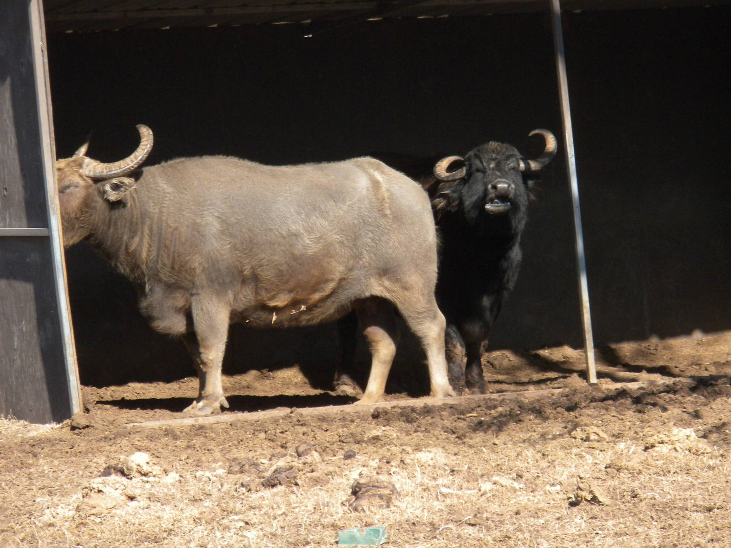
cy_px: 274
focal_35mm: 238
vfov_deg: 6.2
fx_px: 5026
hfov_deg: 8.3
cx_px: 366
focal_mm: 42.1
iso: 220
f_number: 5.2
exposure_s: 1/683
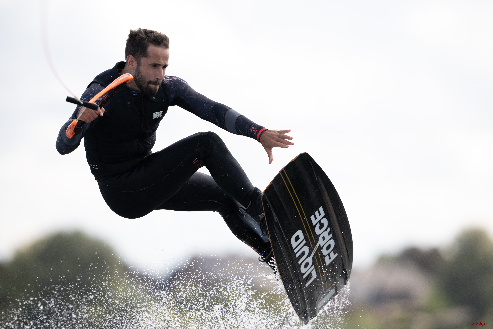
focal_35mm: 400
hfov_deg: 5.2
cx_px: 246
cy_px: 164
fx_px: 5477
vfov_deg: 3.4
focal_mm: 400
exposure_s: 1/2000
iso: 320
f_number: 4
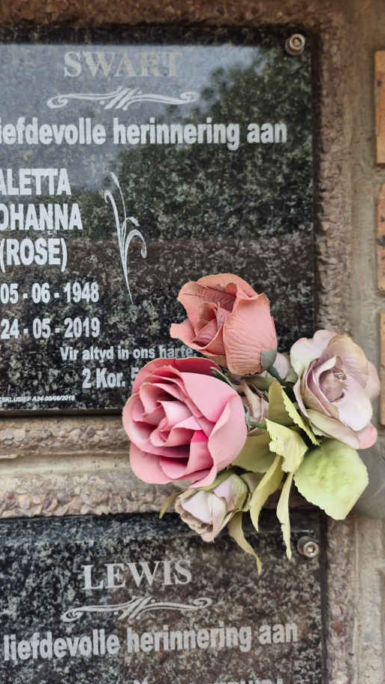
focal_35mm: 33
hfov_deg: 35.4
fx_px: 598
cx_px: 133
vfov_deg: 59.3
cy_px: 303
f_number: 1.8
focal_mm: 5.4
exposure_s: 1/180
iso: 50
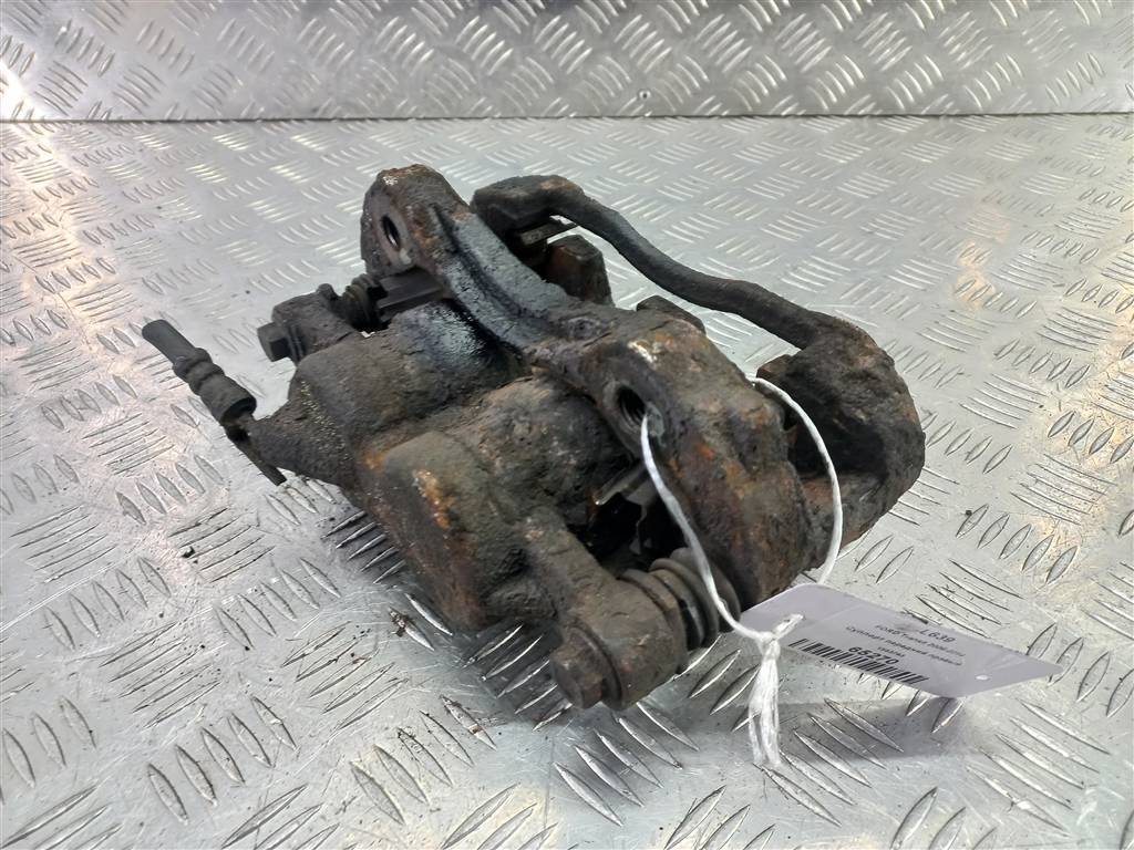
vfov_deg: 54.9
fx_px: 819
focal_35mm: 25
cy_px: 425
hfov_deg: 69.4
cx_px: 567
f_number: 1.8
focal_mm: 4.6
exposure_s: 1/50
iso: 125
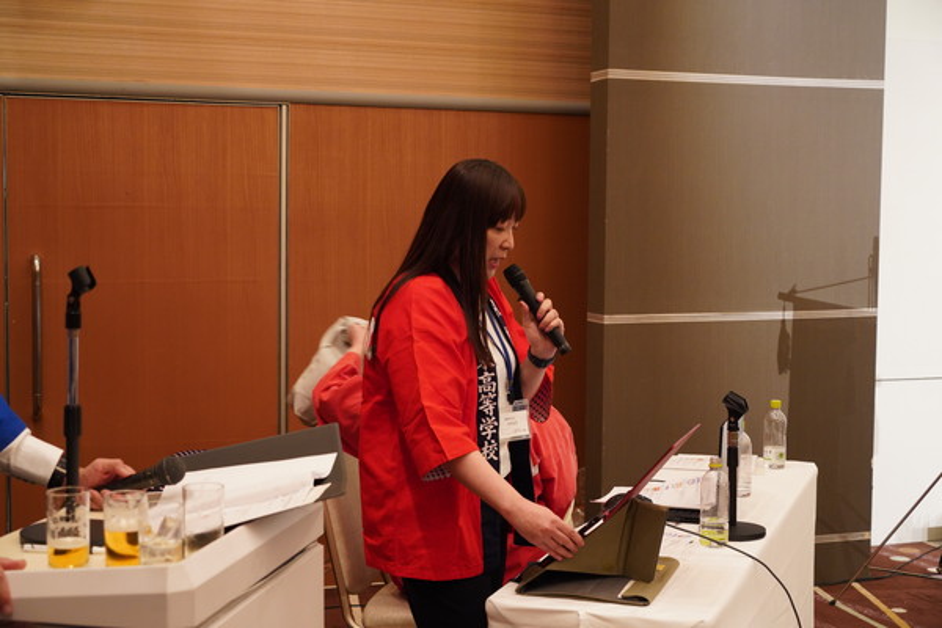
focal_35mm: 49
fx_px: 1282
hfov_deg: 40.3
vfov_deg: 27.5
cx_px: 471
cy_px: 314
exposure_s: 1/50
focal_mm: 49
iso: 3200
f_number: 5.6
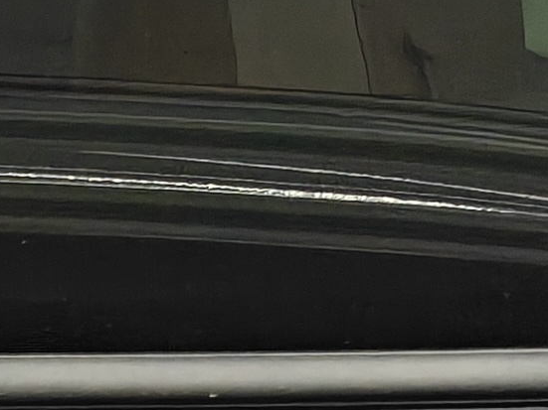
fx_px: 2706
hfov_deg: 10.8
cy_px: 1441
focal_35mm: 171
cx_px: -468
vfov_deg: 7.2
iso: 500
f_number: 1.6
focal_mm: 6.06
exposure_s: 1/100
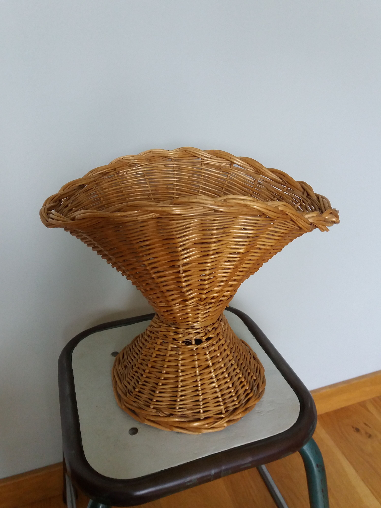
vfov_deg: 63.4
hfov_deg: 49.7
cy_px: 254
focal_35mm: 28
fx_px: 411
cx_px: 190
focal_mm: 3.7
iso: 125
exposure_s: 1/30
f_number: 1.9
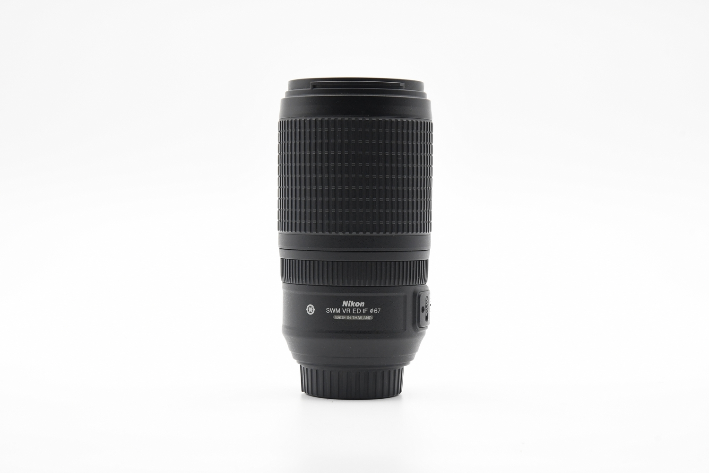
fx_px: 1536
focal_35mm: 78
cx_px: 354
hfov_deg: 26.0
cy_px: 236
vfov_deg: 17.5
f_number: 11
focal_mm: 52
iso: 1600
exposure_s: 1/100
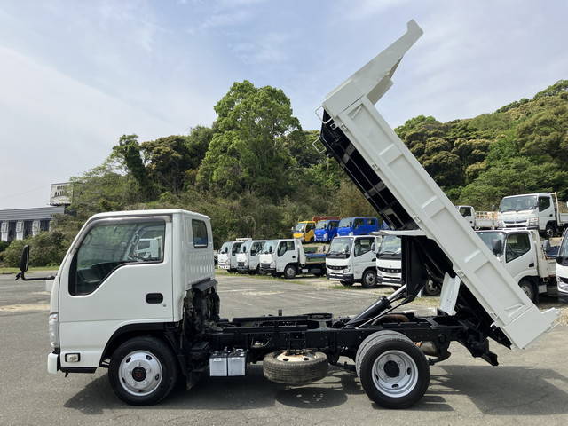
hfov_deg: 63.4
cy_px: 213
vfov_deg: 49.7
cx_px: 284
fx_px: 459
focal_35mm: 28
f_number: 1.8
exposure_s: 1/2433
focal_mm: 3.99
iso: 32
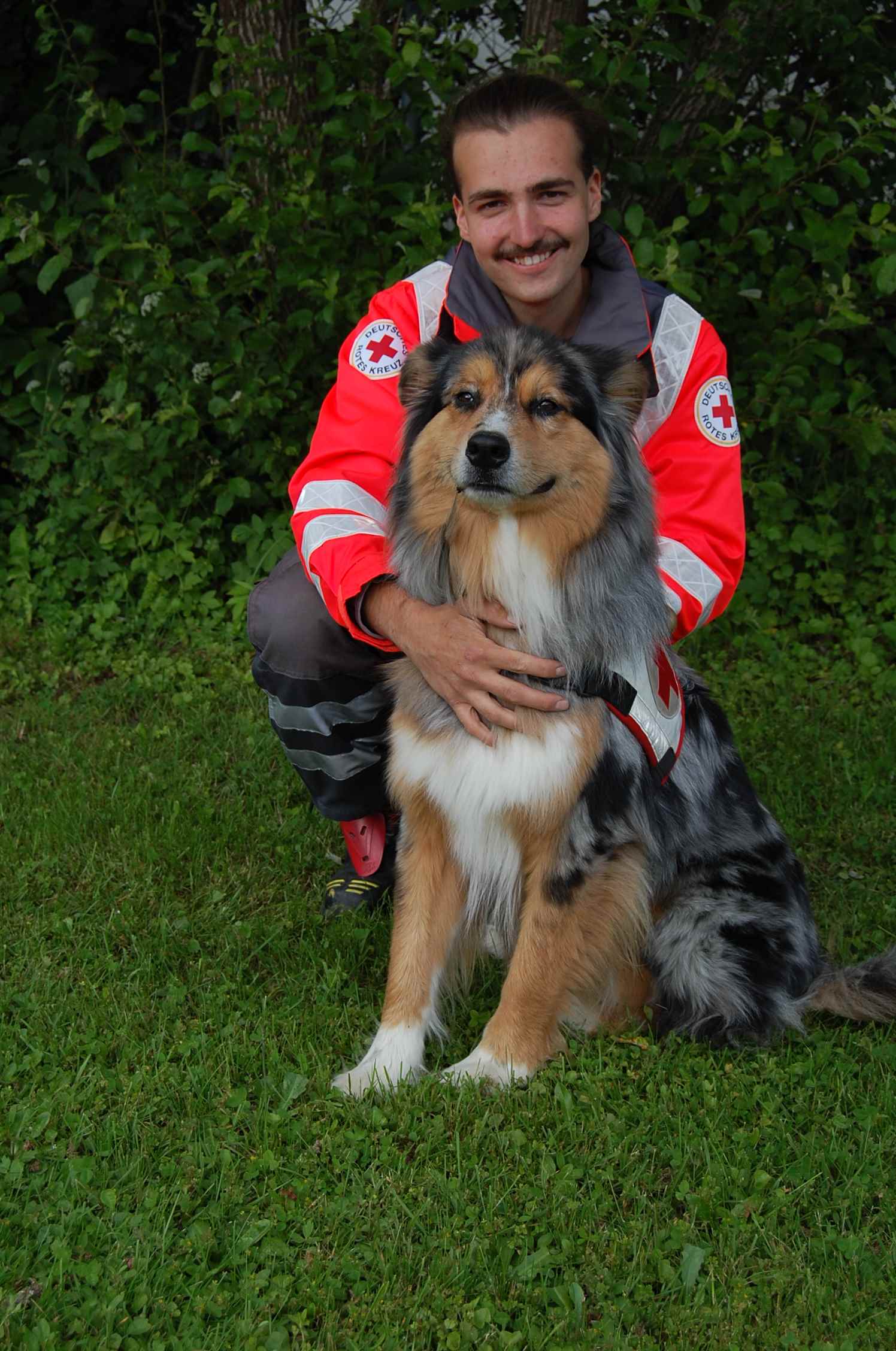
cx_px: 448
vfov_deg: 41.2
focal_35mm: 48
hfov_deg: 28.0
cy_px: 676
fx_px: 1798
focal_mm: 32
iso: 200
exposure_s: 1/160
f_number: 6.3
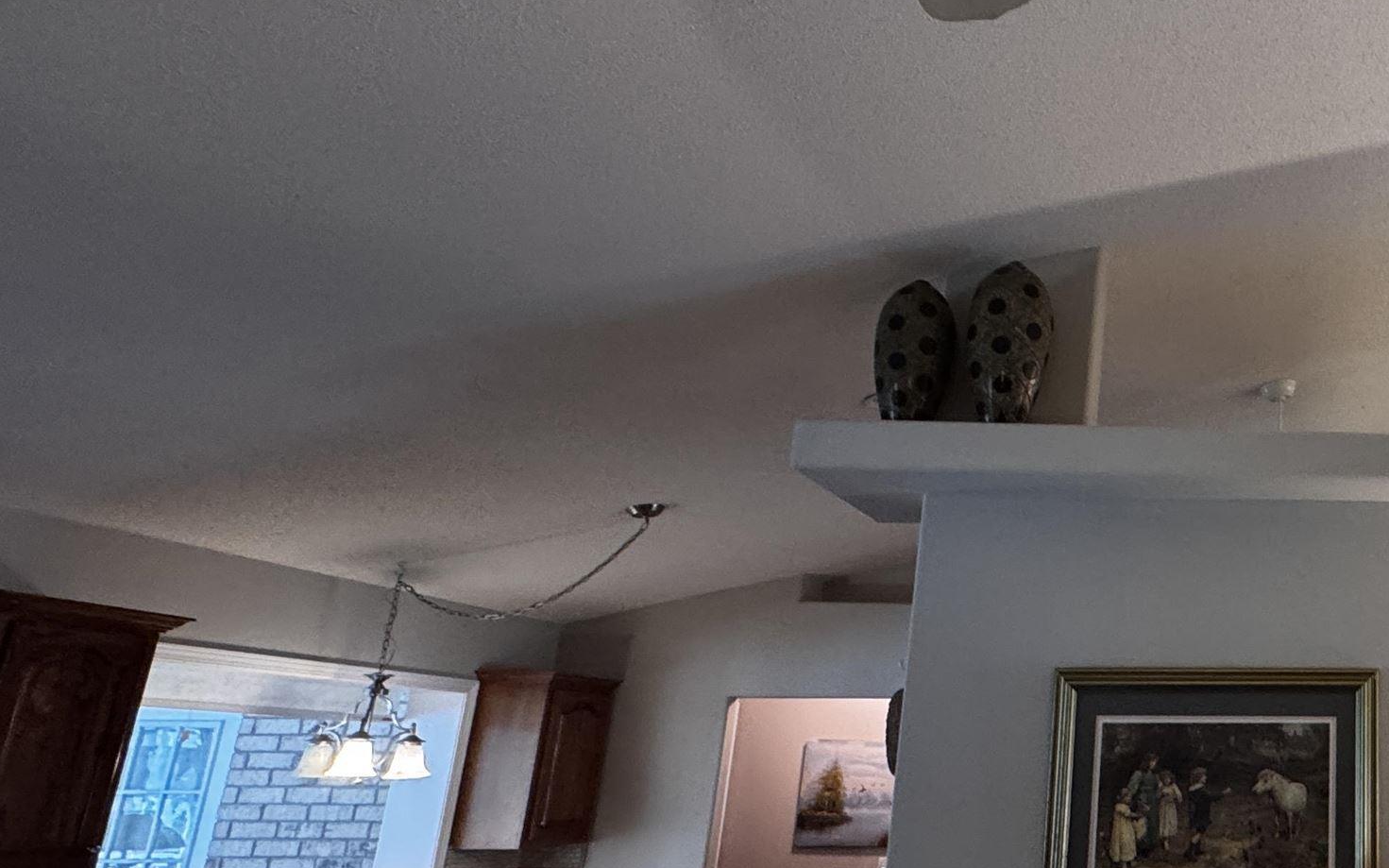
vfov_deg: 40.5
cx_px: 1390
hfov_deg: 49.8
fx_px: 1173
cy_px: 478
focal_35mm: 31
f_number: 2.2
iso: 250
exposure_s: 1/60
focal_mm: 2.22
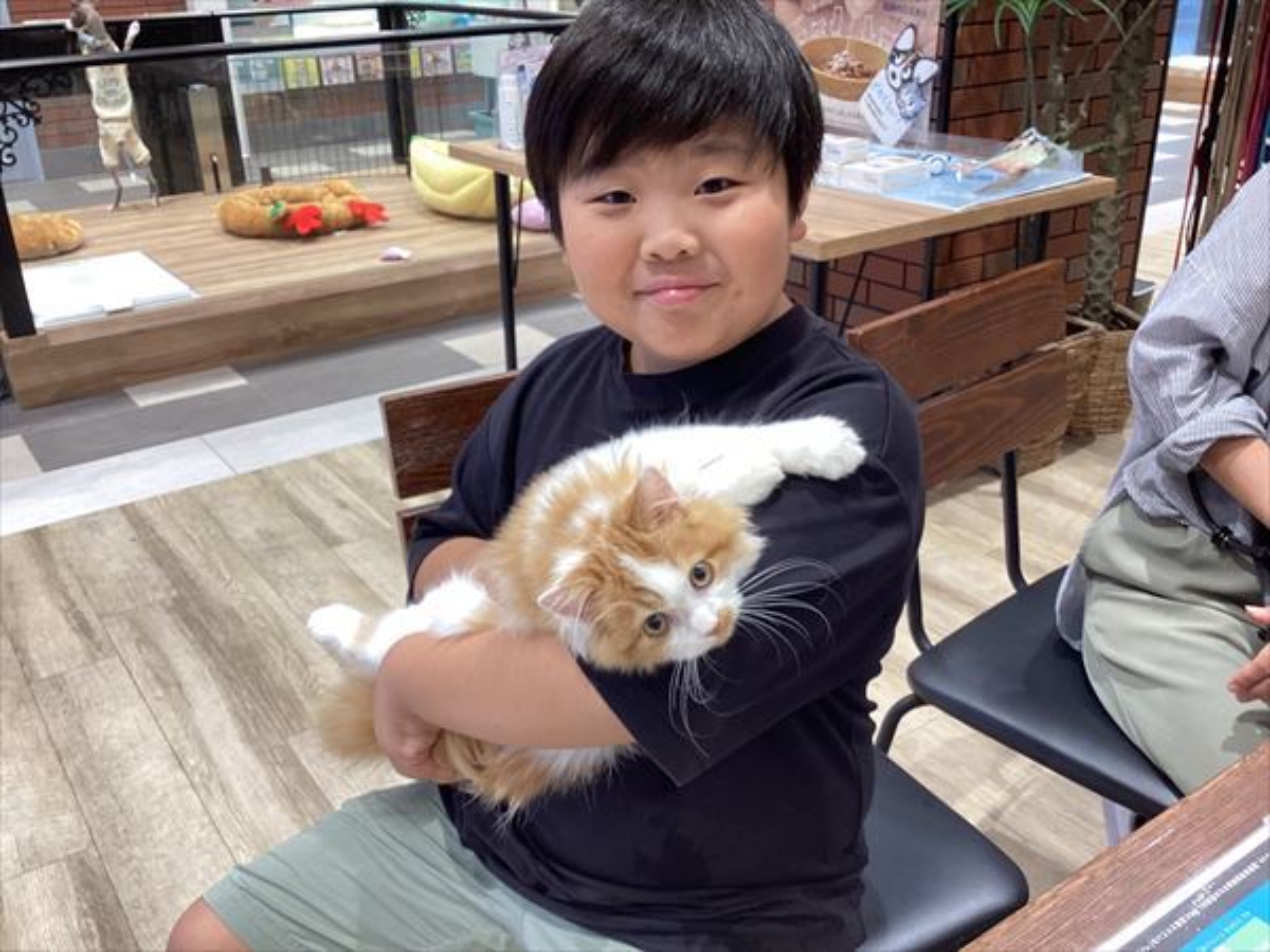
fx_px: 1137
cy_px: 476
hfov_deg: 58.4
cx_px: 635
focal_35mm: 31
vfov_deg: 45.4
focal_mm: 3.3
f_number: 2.4
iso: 64
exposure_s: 1/50
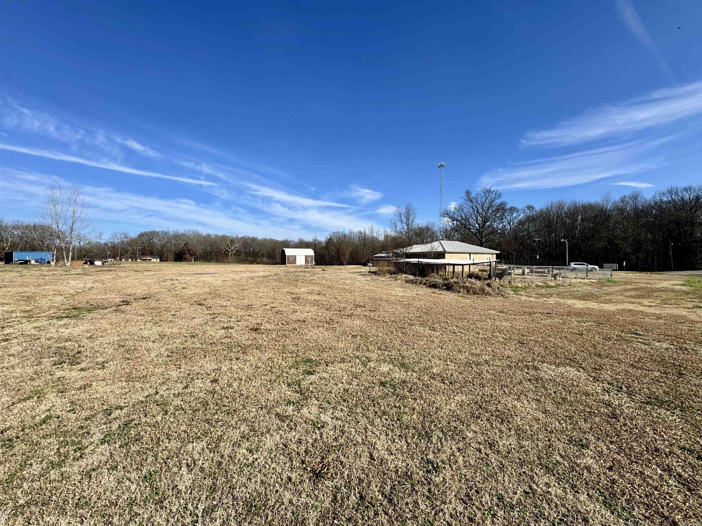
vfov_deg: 85.7
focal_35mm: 14
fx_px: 284
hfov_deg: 102.1
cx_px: 351
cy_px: 263
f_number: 2.2
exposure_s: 1/2415
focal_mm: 2.22
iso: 50
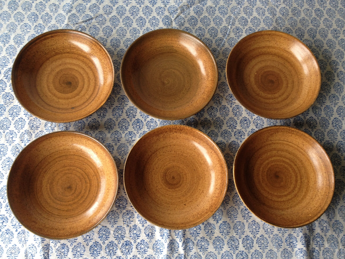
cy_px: 130
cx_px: 172
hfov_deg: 52.6
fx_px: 349
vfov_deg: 40.7
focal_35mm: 35
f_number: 2.4
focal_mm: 4.28
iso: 50
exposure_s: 1/40
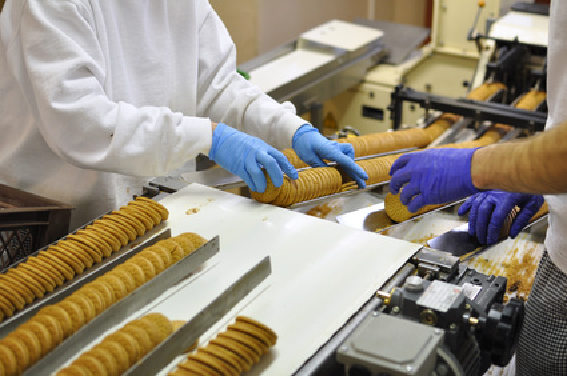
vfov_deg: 25.7
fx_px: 826
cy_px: 188
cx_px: 284
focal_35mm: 52
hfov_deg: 37.9
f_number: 2.5
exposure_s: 1/60
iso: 400
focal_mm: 35
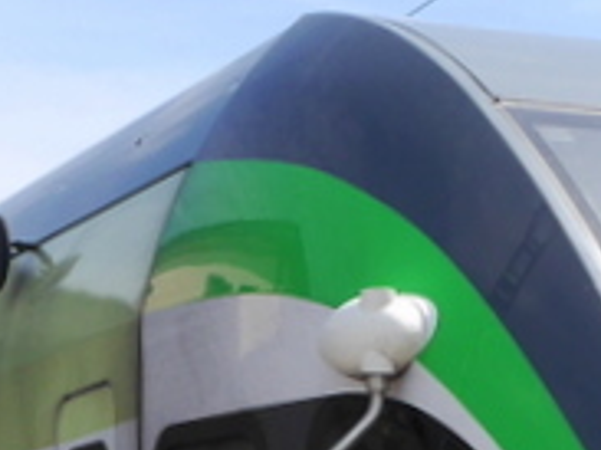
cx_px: 571
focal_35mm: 186
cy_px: 926
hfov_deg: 10.6
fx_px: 3227
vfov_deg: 7.6
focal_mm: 17
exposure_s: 1/400
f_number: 7.1
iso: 160
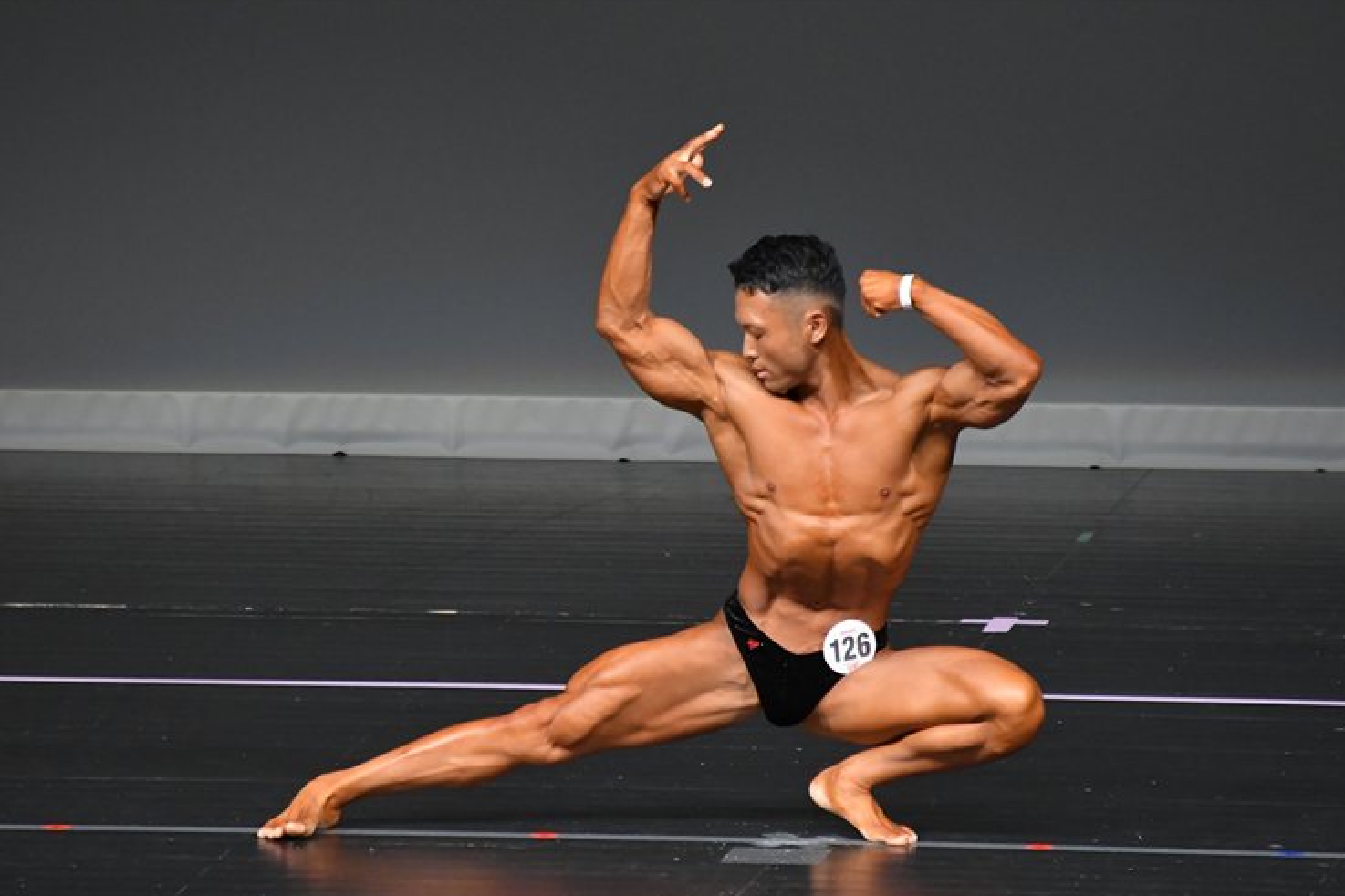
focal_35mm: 473
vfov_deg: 2.9
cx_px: 649
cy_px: 460
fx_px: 17667
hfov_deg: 4.4
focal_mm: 300
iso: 4000
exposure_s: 1/400
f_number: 5.6
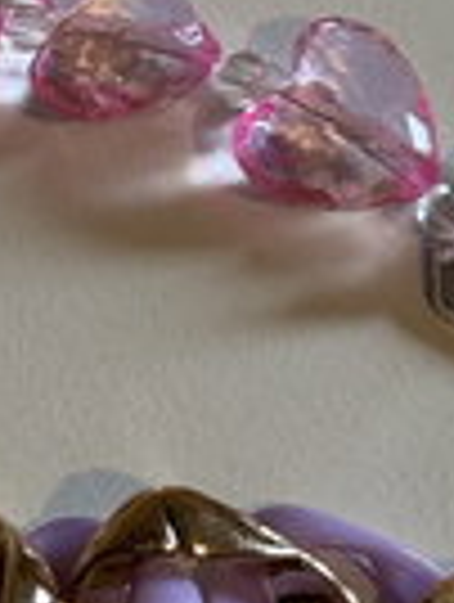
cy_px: 52
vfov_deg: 10.3
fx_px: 3329
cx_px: -409
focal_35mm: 191
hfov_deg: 7.5
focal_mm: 6.76
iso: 80
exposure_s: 1/100
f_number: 1.78
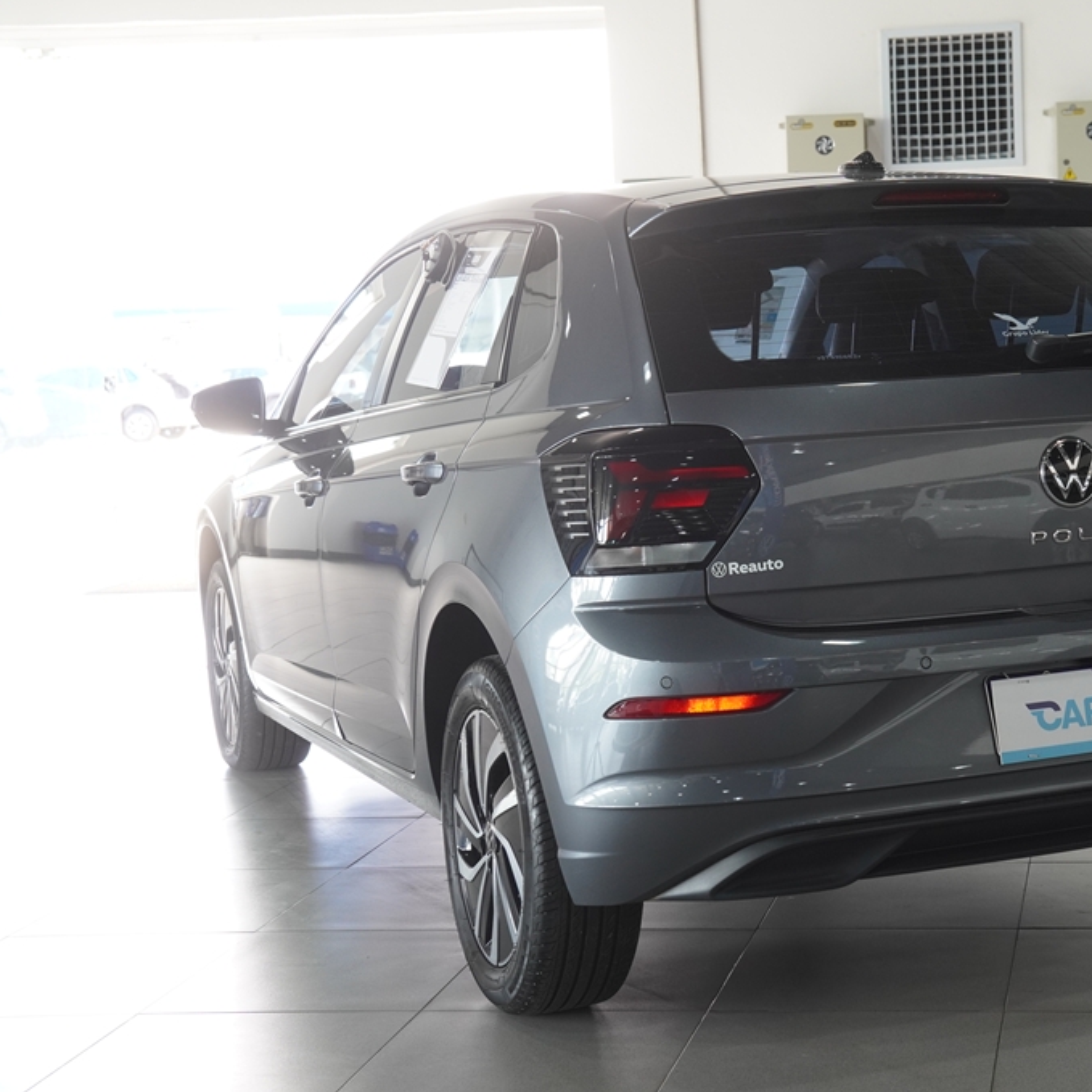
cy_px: 544
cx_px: 812
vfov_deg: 28.8
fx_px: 2129
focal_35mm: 60
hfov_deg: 28.4
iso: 500
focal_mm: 31
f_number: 4
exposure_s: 1/60
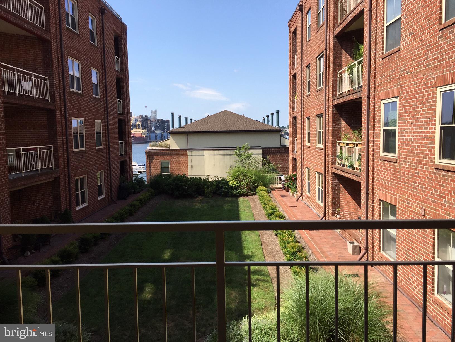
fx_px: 381
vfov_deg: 48.2
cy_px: 171
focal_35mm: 29
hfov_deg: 61.7
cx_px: 228
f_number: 2.2
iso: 32
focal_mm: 4.15
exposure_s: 1/1412
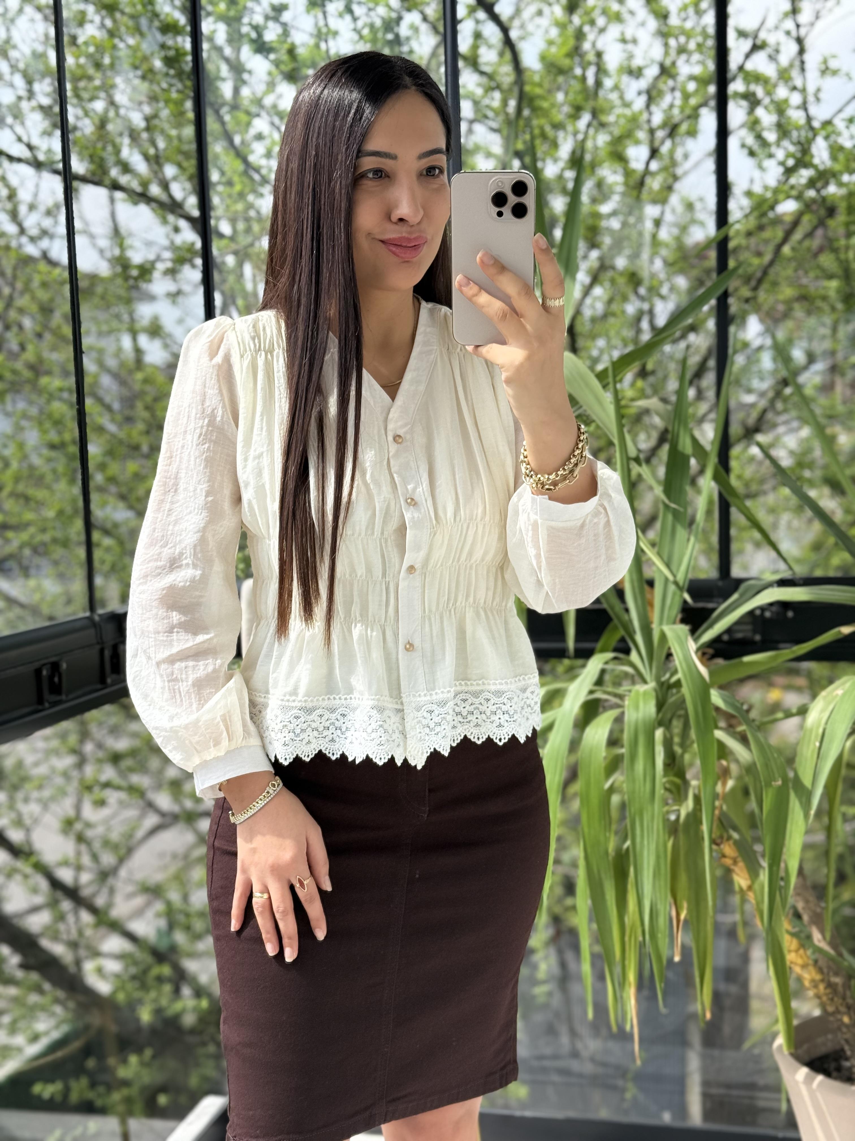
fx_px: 1581
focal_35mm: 48
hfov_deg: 30.3
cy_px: 570
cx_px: 428
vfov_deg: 39.7
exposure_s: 1/762
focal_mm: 6.76
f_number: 1.78
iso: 100
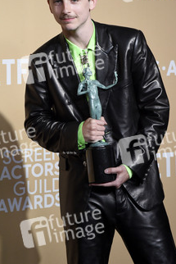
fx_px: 1091
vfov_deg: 13.8
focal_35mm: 149
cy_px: 106
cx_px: 86
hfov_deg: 9.2
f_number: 7.1
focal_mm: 120
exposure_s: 1/250
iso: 2500
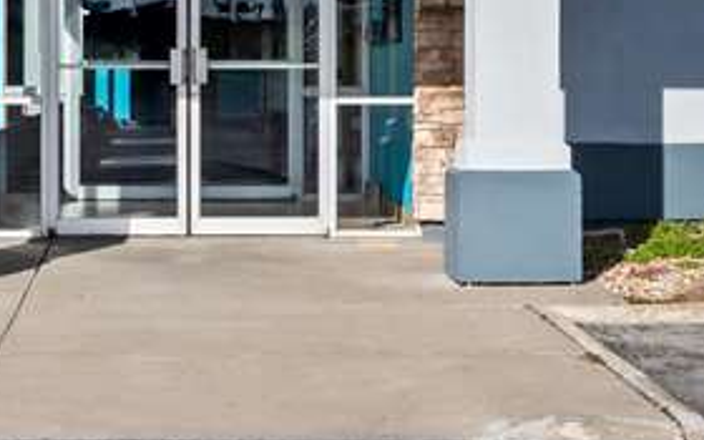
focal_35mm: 119
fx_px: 2283
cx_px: 341
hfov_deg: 17.5
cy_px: -175
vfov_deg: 10.7
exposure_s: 1/320
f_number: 11
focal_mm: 32
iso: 100
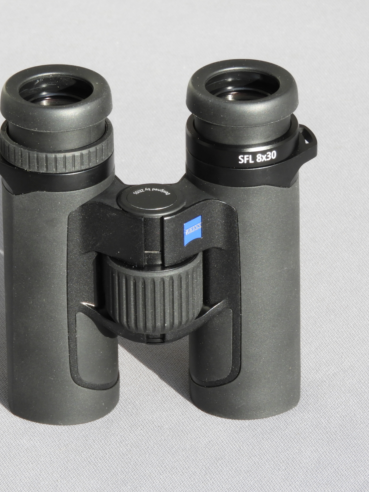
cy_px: 246
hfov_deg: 4.1
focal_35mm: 361
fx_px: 5133
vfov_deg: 5.5
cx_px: 137
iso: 100
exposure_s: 1/125
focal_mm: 48.4
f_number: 5.5
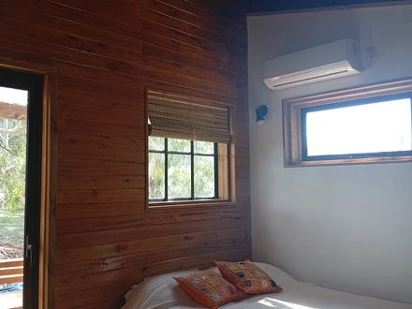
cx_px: 206
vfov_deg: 51.4
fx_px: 321
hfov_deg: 65.3
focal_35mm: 27
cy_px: 154
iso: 114
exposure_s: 1/50
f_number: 1.8
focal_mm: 3.98
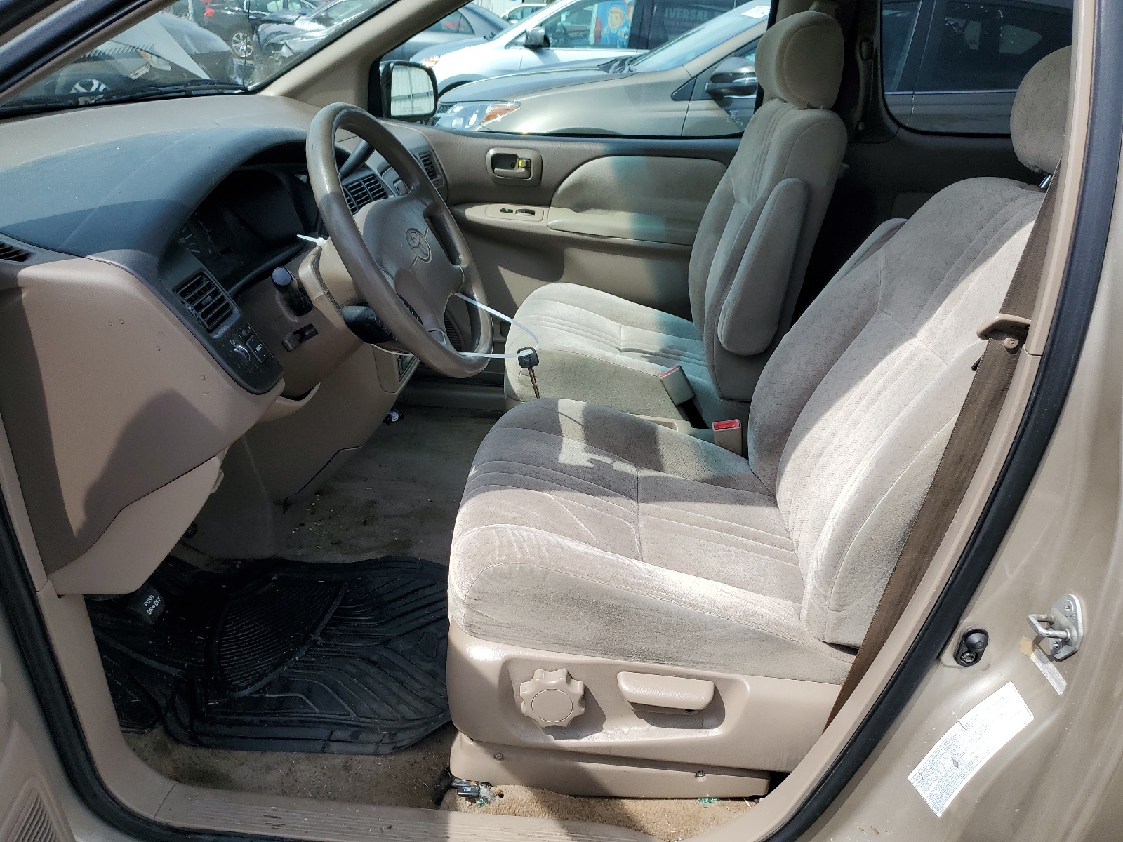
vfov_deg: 53.1
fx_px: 843
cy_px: 421
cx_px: 562
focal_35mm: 26
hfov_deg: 67.3
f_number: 1.5
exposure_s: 1/1667
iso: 50
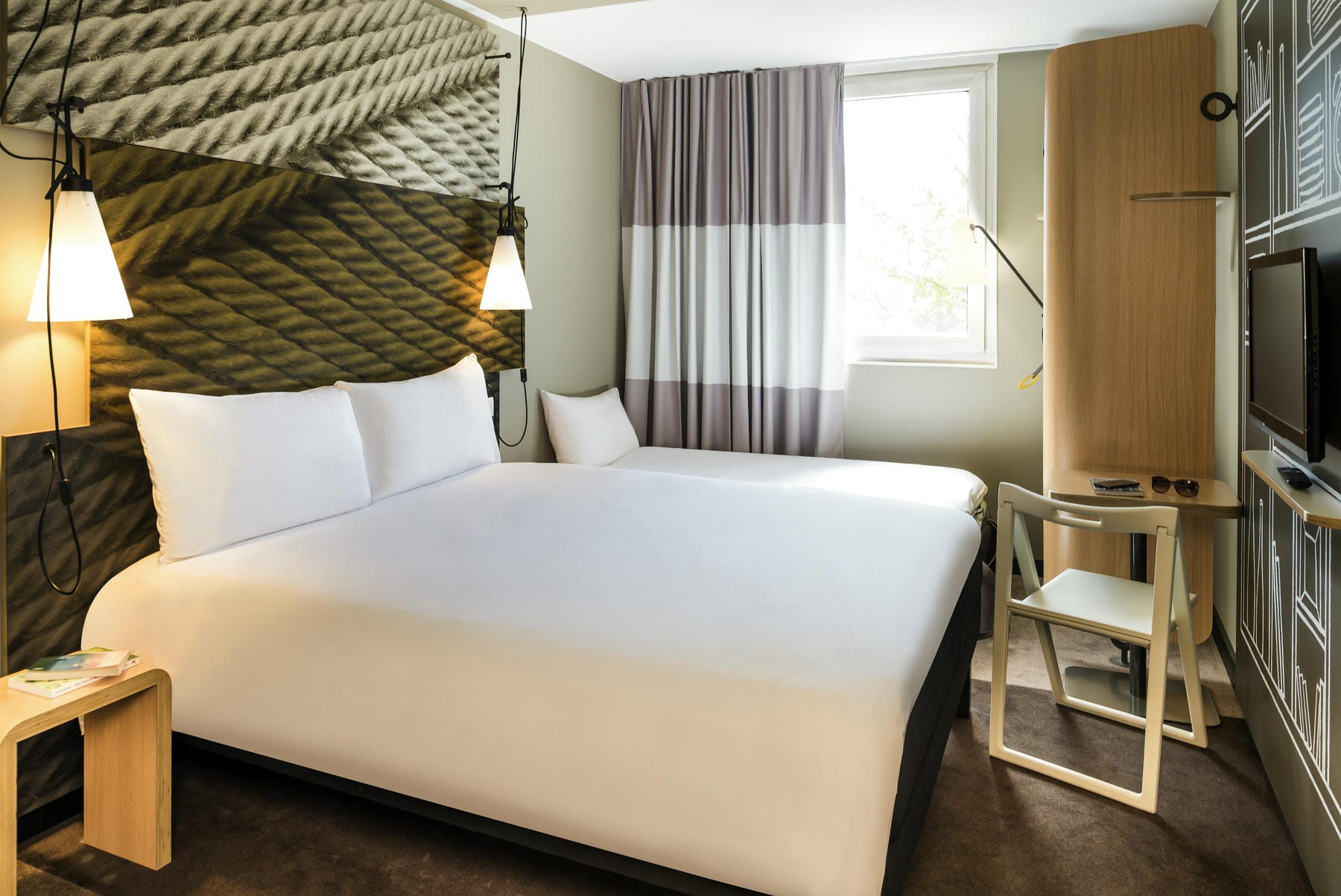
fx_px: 894
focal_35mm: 24
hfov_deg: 73.7
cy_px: 448
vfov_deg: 53.2
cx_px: 670
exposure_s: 1/1.67
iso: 50
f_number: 9.5
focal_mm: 24
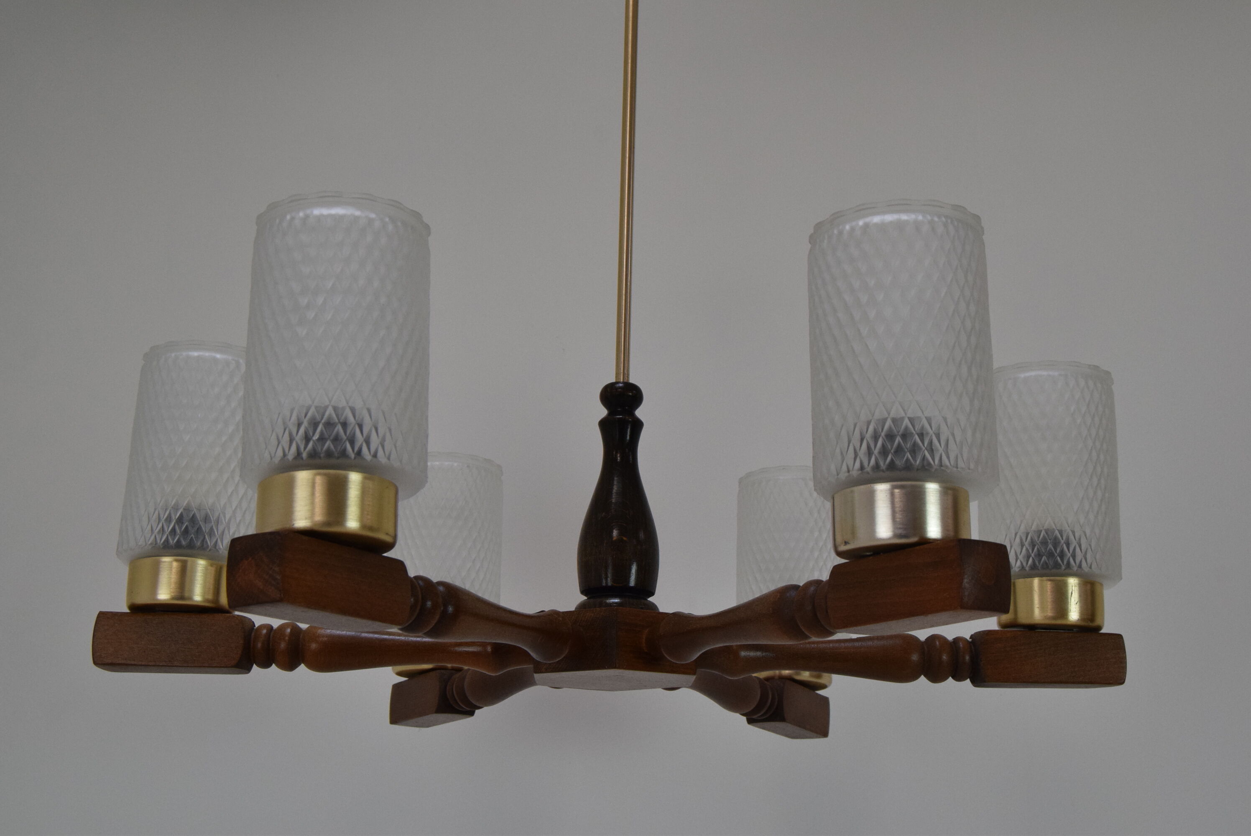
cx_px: 626
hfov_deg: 43.6
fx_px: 1565
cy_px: 418
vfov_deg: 29.9
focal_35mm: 45
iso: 1600
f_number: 9
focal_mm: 30
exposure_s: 1/320
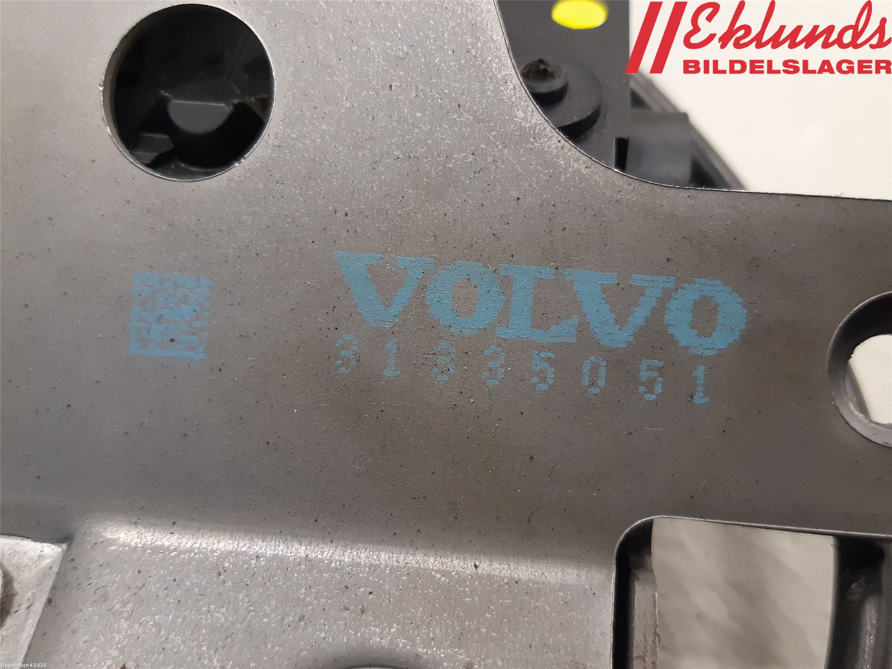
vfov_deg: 53.1
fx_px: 670
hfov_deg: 67.3
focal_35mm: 26
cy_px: 334
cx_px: 446
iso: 250
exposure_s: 1/50
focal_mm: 3.93
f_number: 1.7
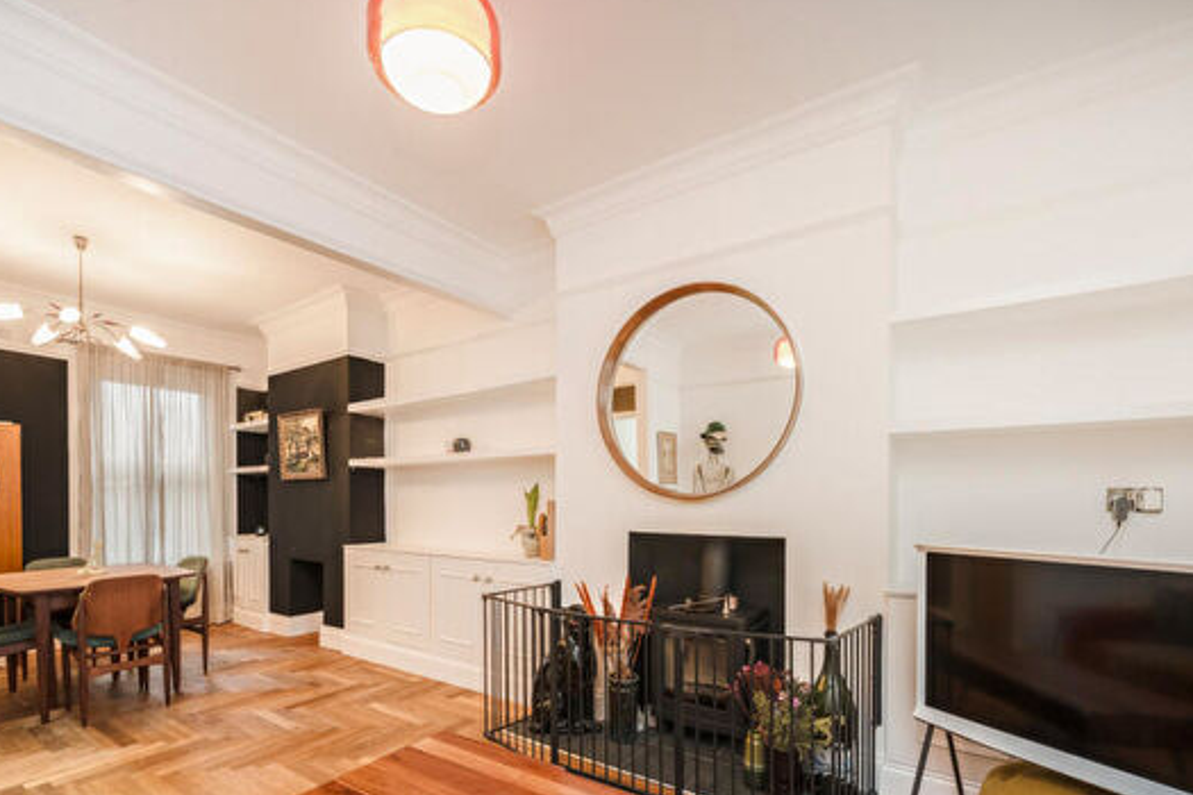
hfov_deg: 96.7
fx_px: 530
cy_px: 514
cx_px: 582
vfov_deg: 72.0
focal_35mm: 16
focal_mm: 12
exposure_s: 1/3
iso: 800
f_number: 9
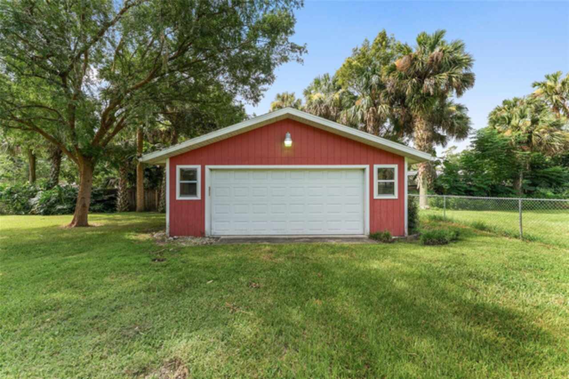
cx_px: 284
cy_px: 190
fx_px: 221
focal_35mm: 14
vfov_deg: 81.1
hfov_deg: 104.3
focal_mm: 14
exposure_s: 1/250
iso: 640
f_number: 7.1
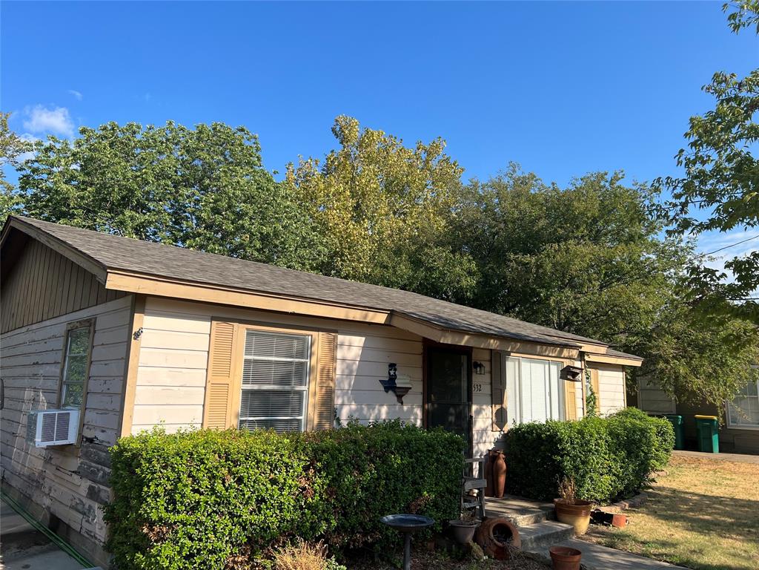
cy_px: 285
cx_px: 380
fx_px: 570
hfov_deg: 67.3
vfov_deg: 53.1
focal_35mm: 26
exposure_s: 1/2762
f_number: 1.5
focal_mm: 5.7
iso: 50
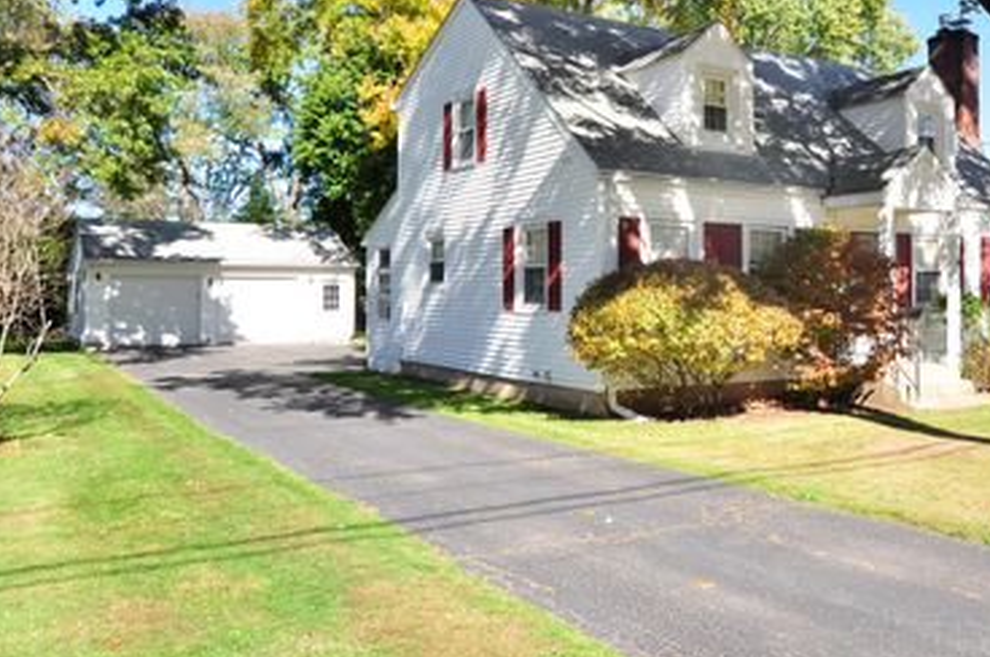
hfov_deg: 54.3
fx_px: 952
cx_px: 621
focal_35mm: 35
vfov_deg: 37.9
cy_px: 258
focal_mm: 17
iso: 320
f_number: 8
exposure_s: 1/250
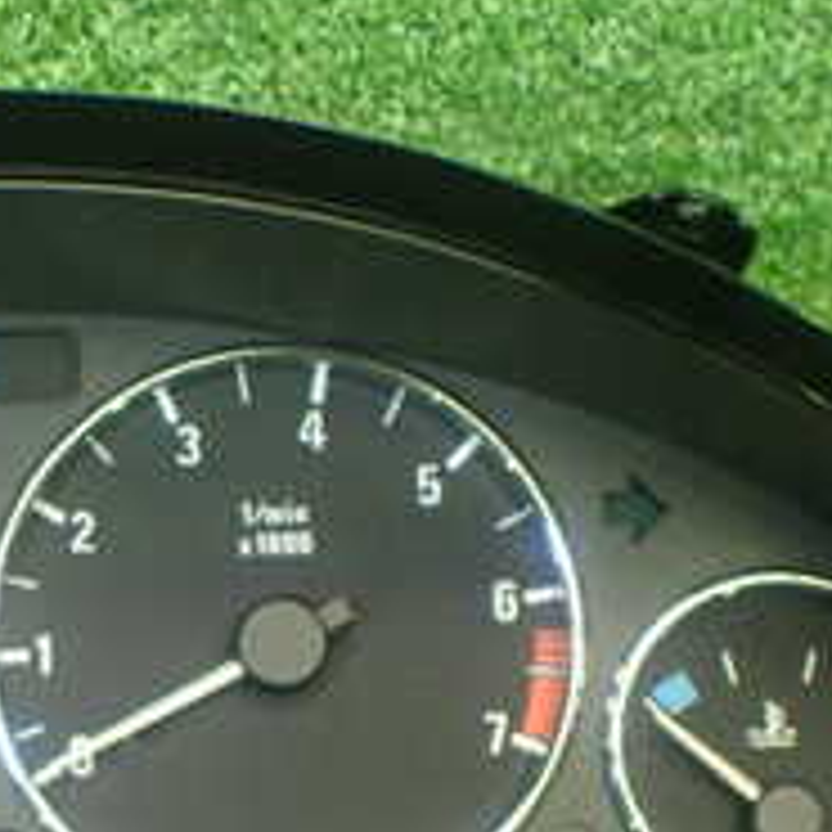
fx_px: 2339
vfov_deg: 20.0
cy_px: 630
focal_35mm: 86
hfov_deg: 19.6
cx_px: -9
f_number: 2.3
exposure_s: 1/125
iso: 800
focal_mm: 5.4
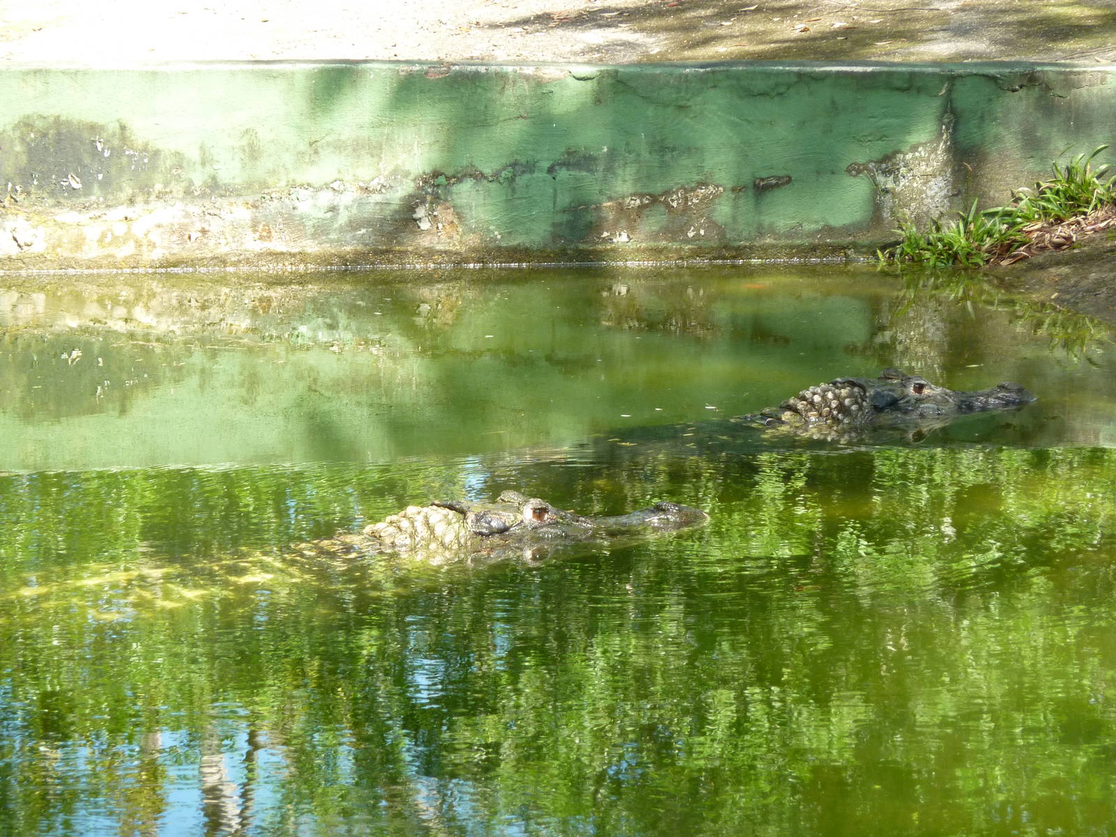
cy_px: 418
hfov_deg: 9.4
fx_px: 6770
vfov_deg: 7.1
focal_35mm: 210
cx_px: 558
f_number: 4.6
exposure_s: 1/160
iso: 200
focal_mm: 34.4
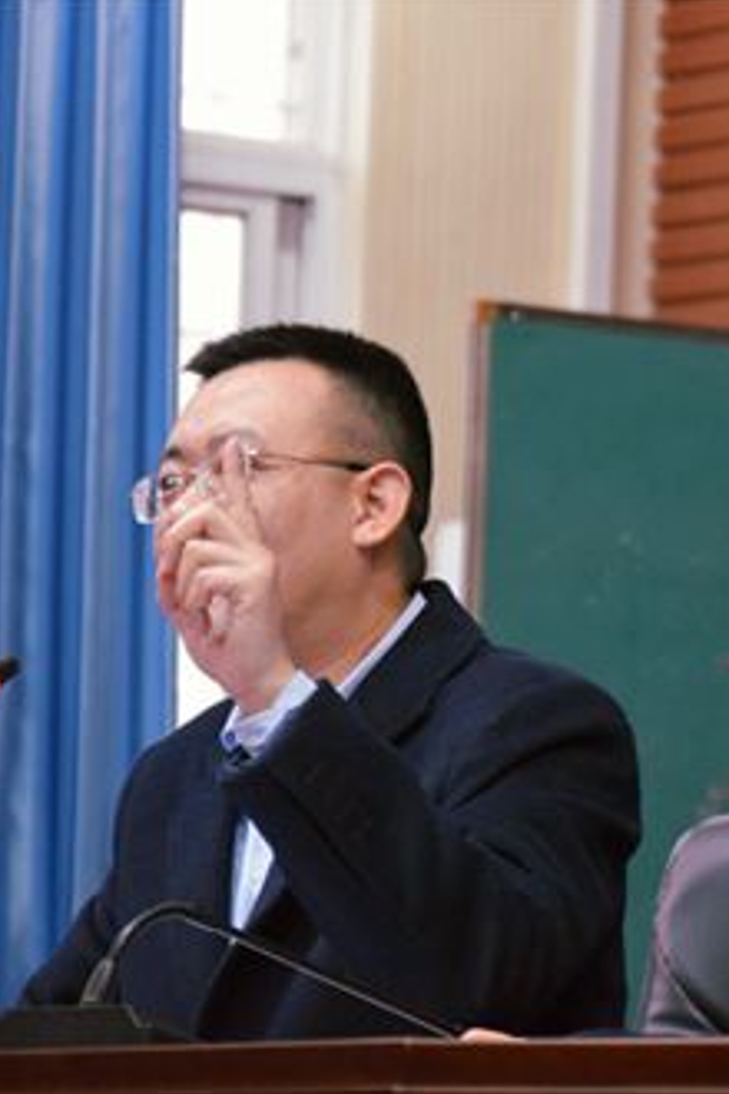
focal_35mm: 239
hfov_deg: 5.7
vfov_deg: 8.6
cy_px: 545
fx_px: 7252
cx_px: 616
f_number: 5.6
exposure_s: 1/125
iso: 3200
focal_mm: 105
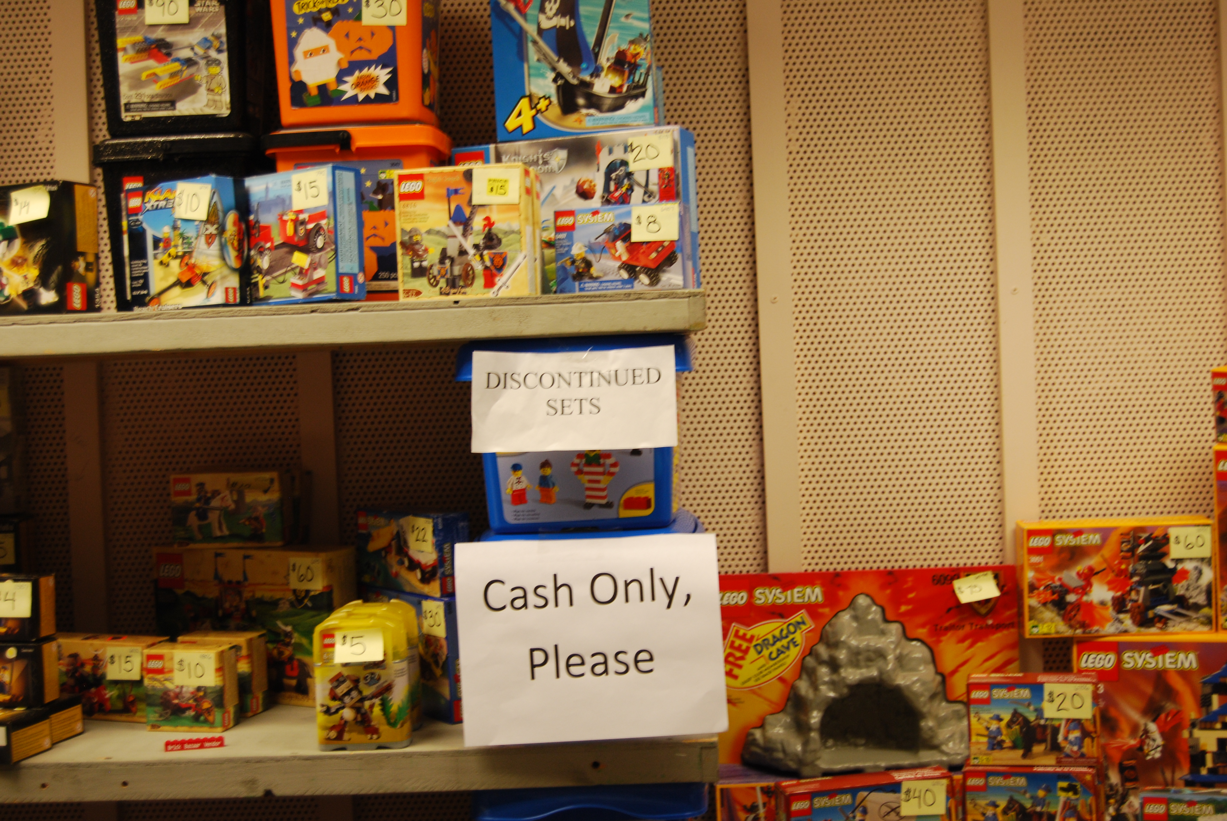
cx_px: 614
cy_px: 410
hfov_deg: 42.3
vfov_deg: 29.0
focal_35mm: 46
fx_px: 1587
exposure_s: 1/30
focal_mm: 31
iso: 360
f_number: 4.5
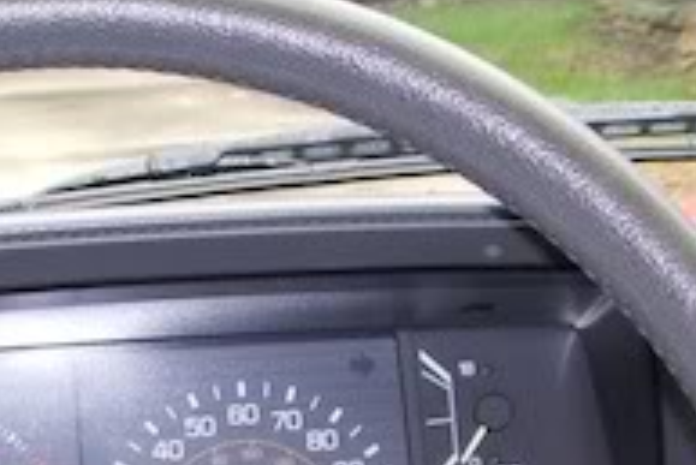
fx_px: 2534
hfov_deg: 15.5
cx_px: 105
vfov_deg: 10.2
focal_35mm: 131
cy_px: 678
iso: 100
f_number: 3.3
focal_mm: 6.3
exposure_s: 1/30
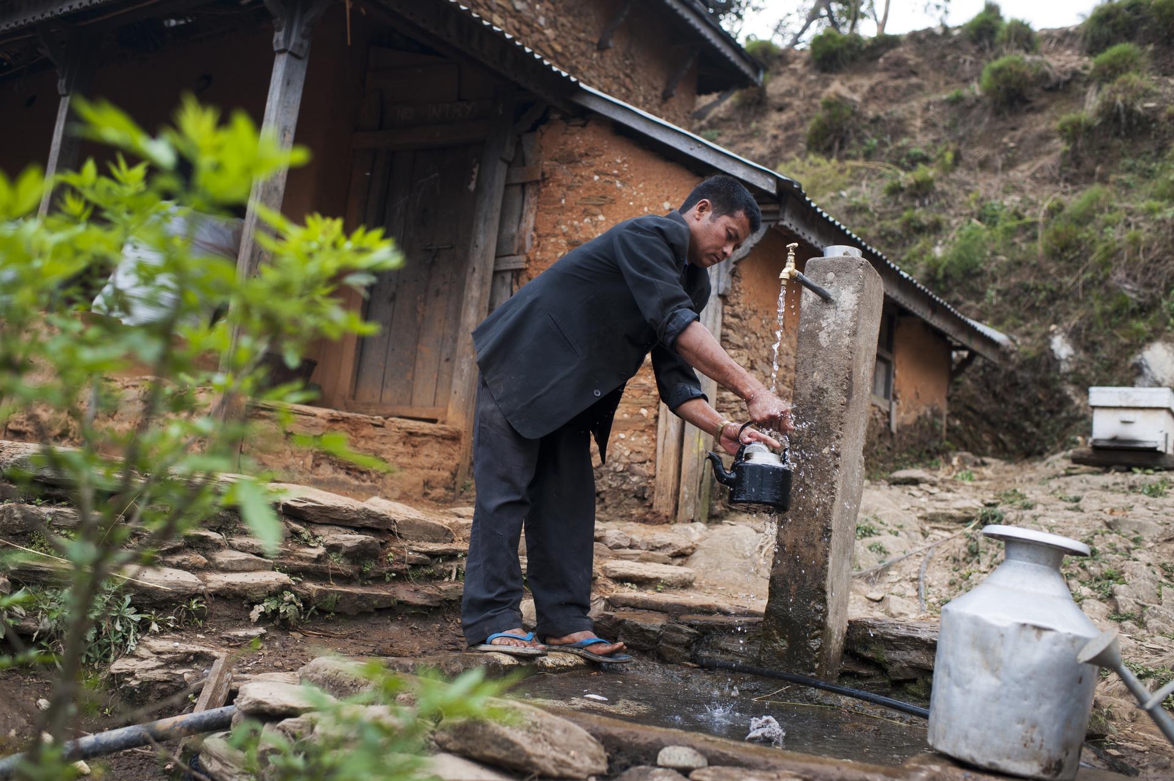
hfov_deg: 54.5
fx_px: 1141
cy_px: 390
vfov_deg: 37.8
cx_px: 587
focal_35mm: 35
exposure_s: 1/500
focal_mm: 35
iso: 200
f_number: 2.8
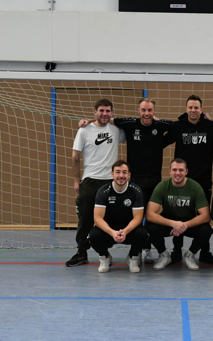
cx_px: 183
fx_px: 548
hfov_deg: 21.6
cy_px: 172
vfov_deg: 34.5
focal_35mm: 59
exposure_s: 1/800
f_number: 2.8
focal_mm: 38
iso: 5000
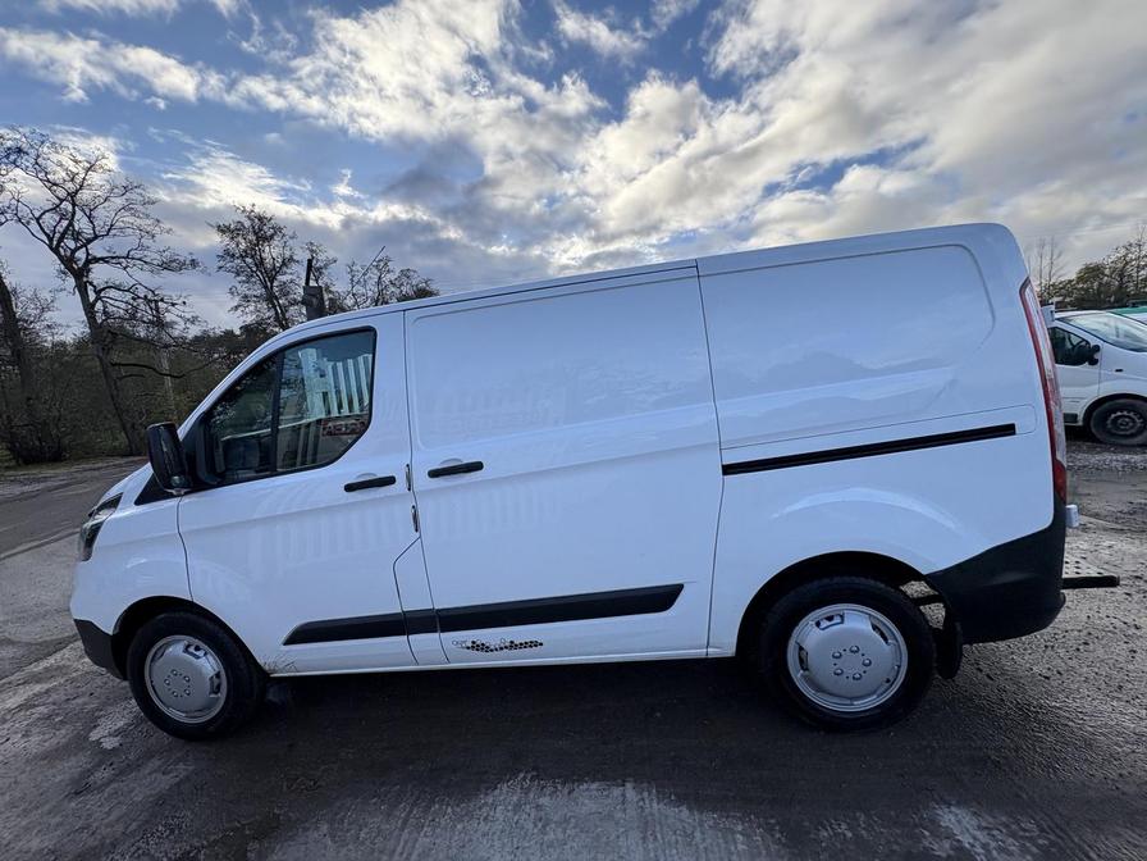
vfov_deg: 85.7
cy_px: 430
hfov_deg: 102.1
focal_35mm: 14
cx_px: 574
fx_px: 464
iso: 40
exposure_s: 1/548
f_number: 2.2
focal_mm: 2.22
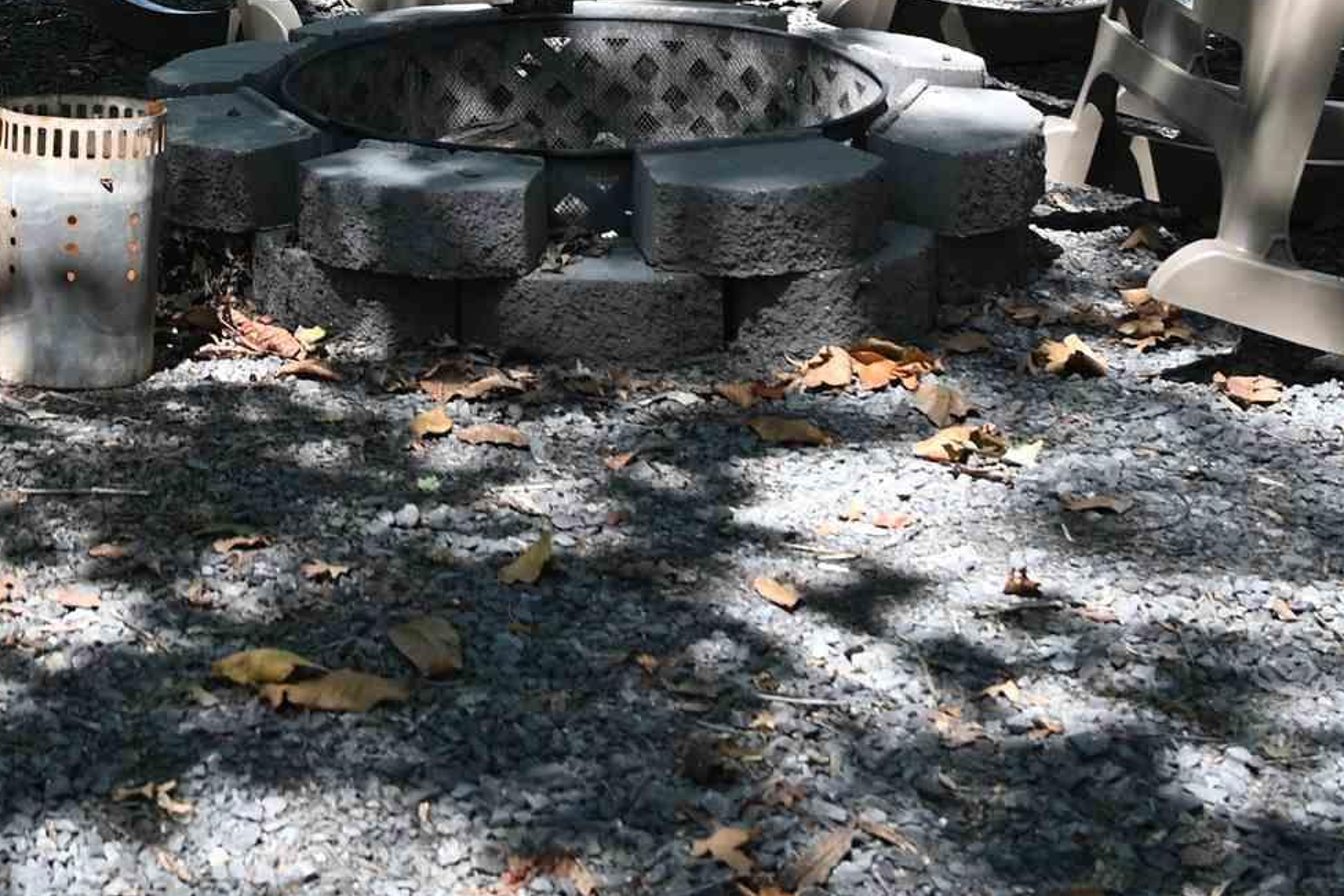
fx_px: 3882
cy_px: -390
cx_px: -10
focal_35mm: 104
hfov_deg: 19.1
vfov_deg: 12.6
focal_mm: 33
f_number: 5.6
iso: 200
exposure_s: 1/250
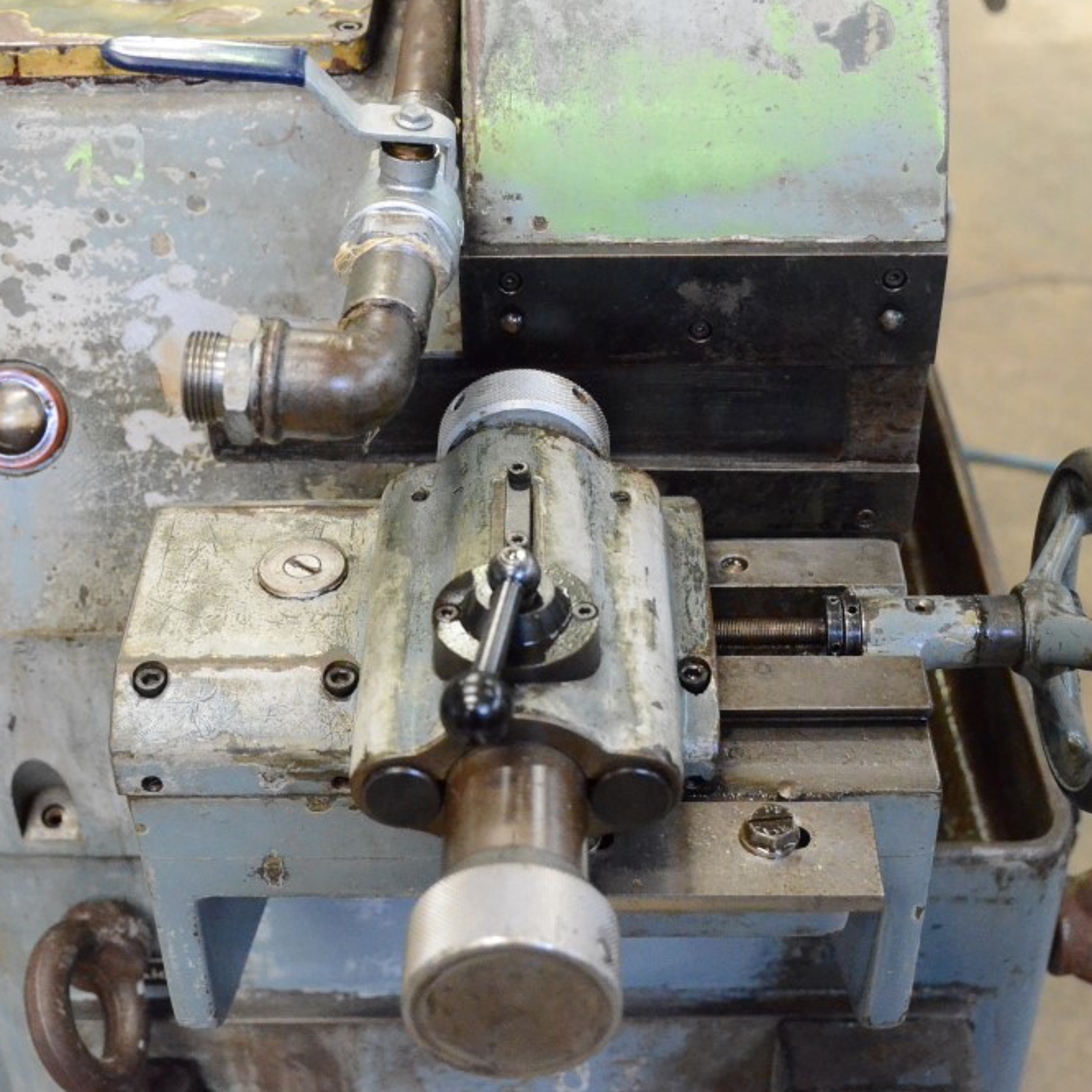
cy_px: 535
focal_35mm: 54
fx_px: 1927
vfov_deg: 31.6
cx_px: 555
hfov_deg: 31.6
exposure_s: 1/100
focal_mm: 26
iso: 6400
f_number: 5
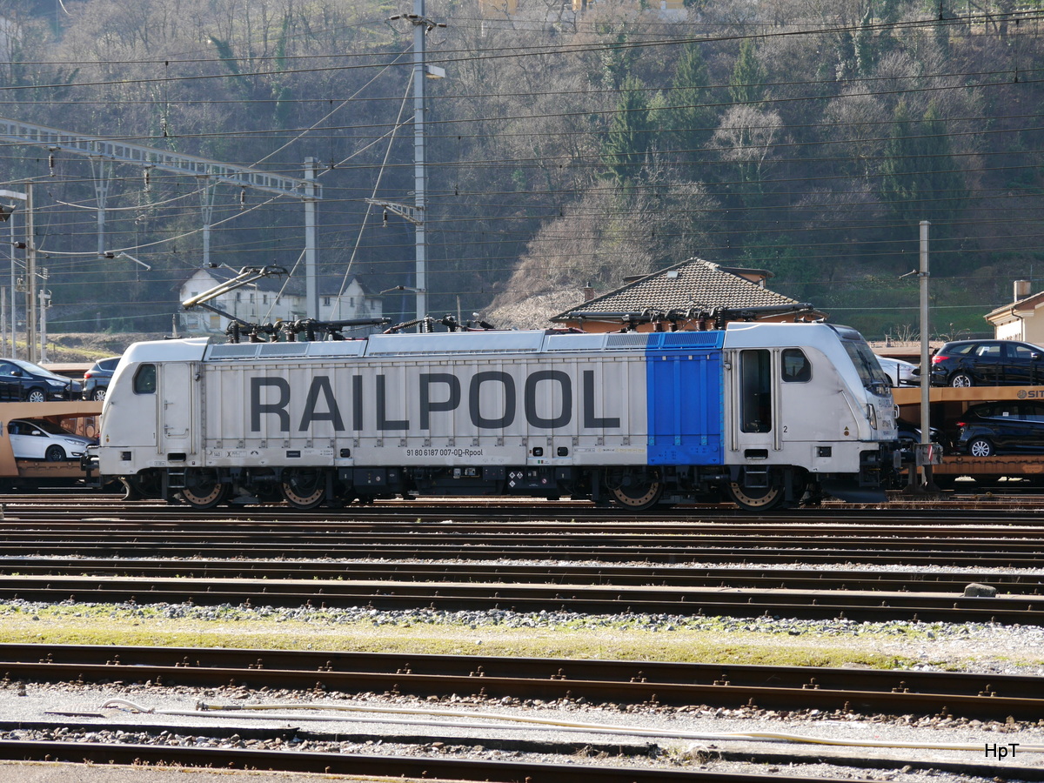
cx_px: 522
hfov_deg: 23.3
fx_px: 2533
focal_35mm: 84
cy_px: 392
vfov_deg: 17.6
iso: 160
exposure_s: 1/160
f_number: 6.3
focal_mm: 42
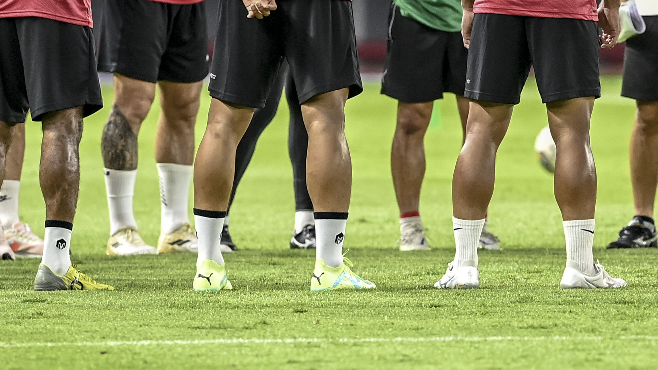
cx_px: 712
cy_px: -128
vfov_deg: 1.2
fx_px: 17606
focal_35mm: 1009
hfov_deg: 2.1
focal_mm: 400
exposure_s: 1/400
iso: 3200
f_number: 4.5
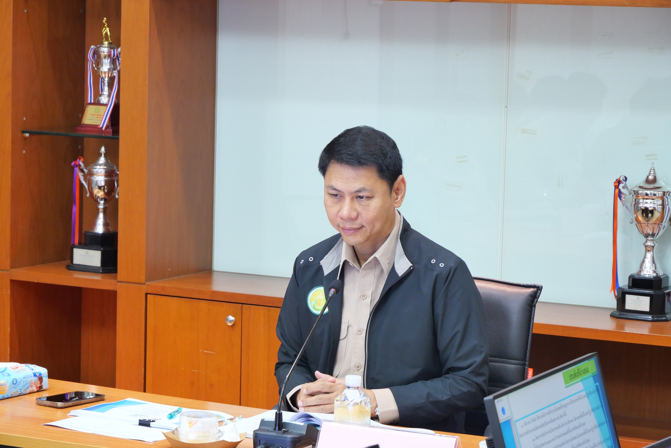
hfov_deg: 16.5
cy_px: 224
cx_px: 336
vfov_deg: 11.1
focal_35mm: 124
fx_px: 2313
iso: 1000
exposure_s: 1/8
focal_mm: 60
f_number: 5.6
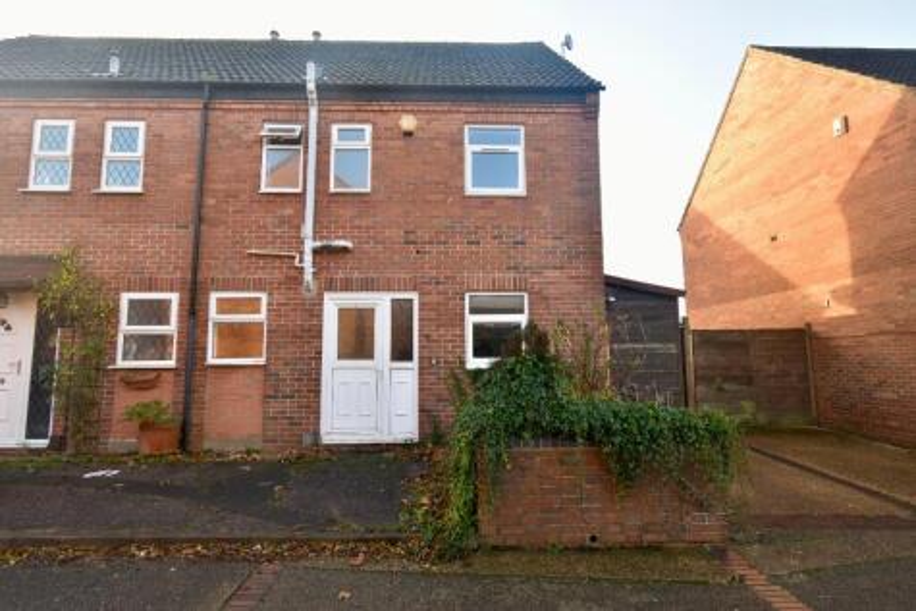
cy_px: 306
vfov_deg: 63.3
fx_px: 496
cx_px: 458
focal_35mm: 20
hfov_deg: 85.4
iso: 200
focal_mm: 13
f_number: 7.1
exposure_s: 1/60
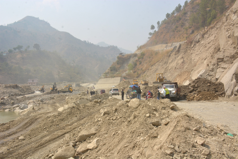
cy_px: 80
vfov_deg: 43.6
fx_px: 198
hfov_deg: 61.9
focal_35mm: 30
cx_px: 119
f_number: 16
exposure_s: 1/200
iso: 250
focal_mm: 20
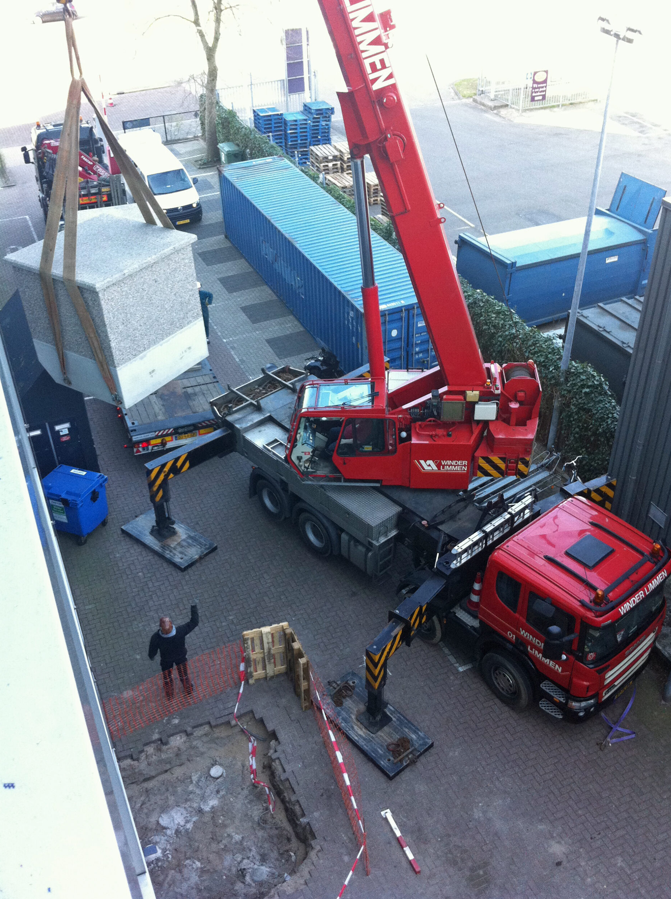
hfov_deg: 39.6
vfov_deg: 51.4
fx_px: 933
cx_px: 344
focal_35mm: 36
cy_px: 445
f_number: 2.8
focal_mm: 3.85
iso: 125
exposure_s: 1/120
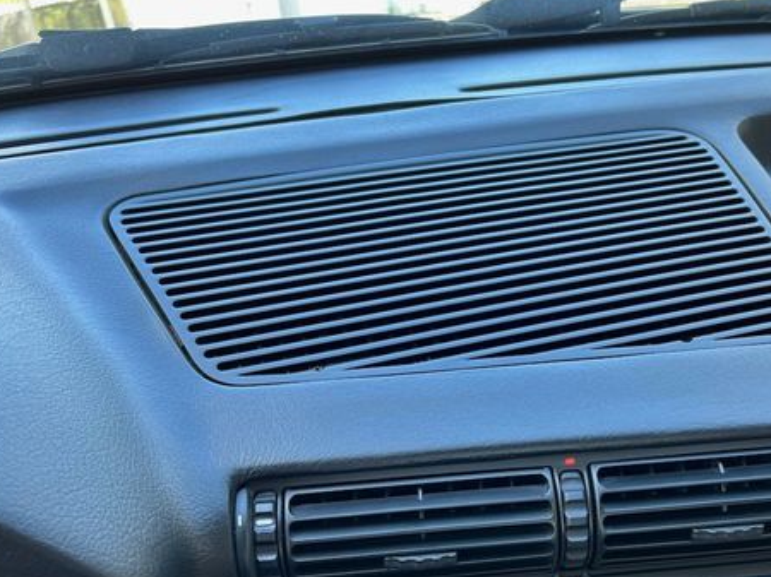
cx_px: 469
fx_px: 824
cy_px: 397
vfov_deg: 38.1
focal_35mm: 37
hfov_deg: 49.8
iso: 64
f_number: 1.5
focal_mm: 5.7
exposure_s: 1/121
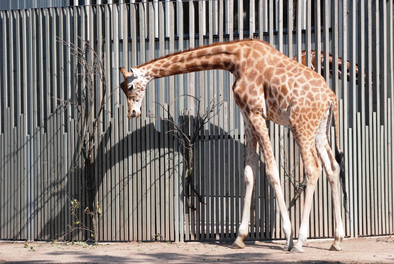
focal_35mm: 202
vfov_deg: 6.8
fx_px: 2219
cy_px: 132
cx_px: 197
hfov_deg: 10.1
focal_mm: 135
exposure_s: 1/1250
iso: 1000
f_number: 9
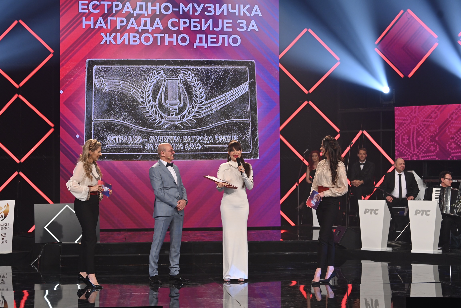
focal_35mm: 70
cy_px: 154
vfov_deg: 19.5
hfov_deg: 28.8
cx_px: 230
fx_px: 896
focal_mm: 70
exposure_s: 1/200
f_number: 5
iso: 1250
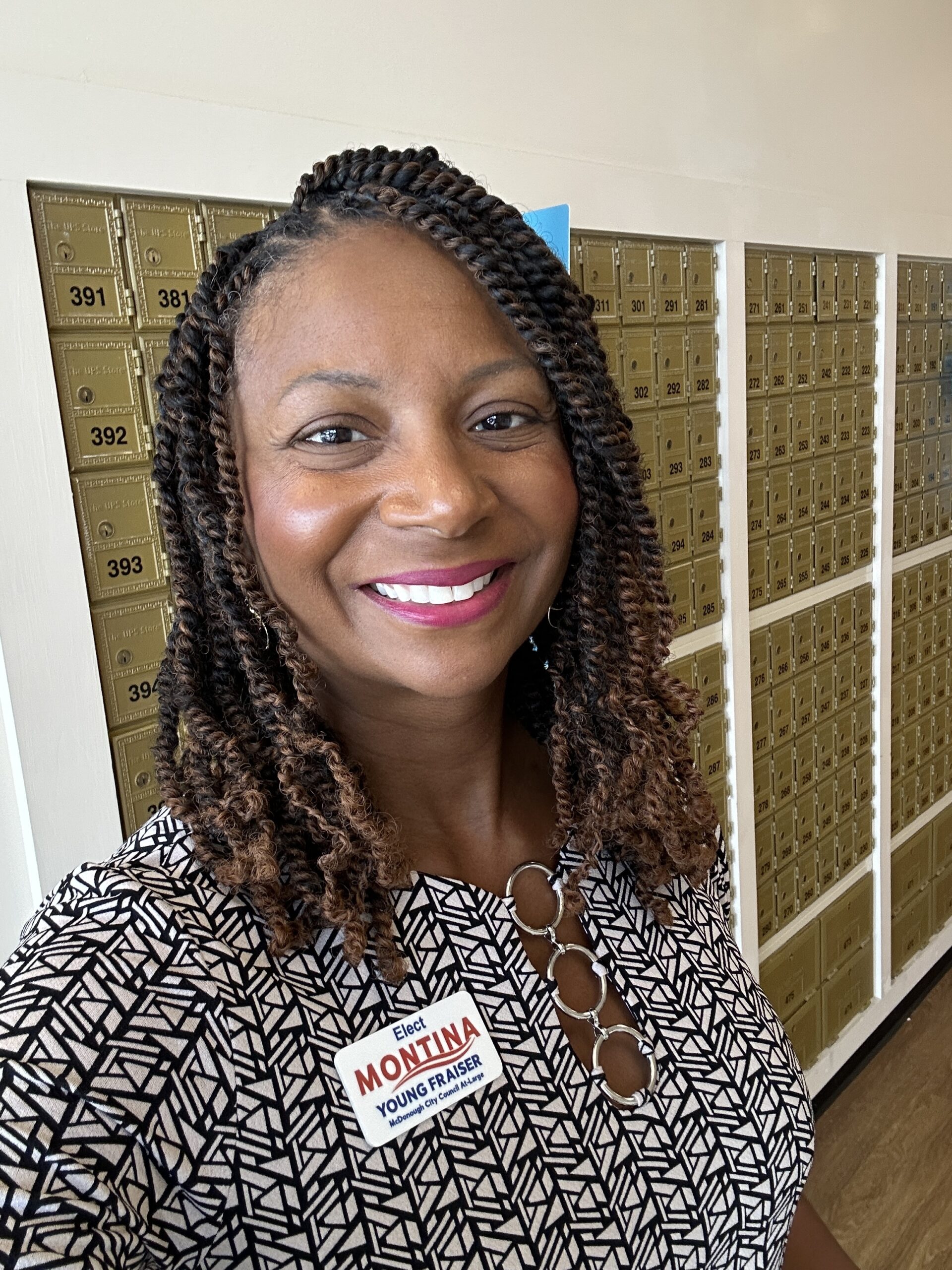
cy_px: 635
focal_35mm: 30
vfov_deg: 60.0
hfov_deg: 46.8
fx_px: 1100
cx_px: 476
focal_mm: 2.69
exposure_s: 1/50
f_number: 1.9
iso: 64
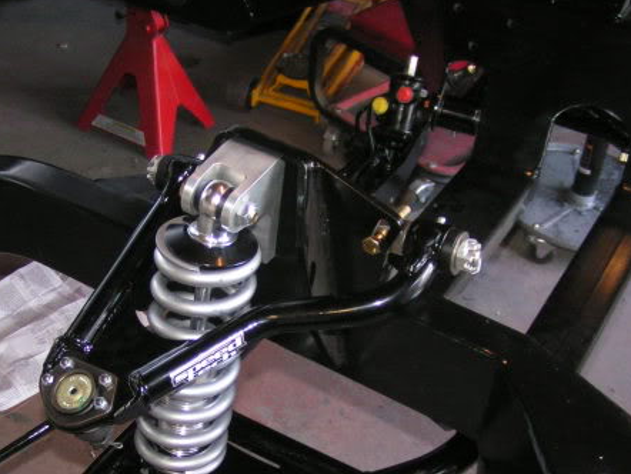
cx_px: 238
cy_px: 338
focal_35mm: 55
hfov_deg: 34.7
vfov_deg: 26.3
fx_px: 1003
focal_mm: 5.8
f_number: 2.8
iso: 200
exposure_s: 1/40
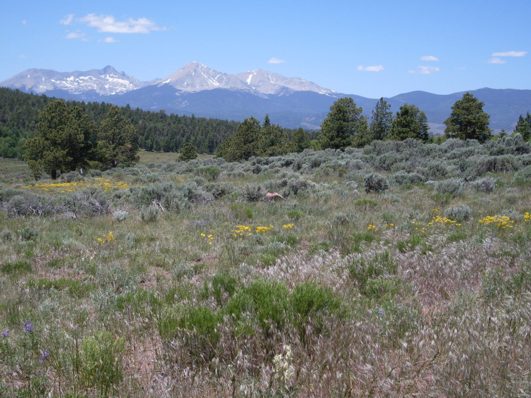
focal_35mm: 71
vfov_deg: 20.7
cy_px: 199
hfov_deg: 27.4
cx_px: 266
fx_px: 1089
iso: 80
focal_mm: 11.7
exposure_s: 1/750
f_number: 3.7
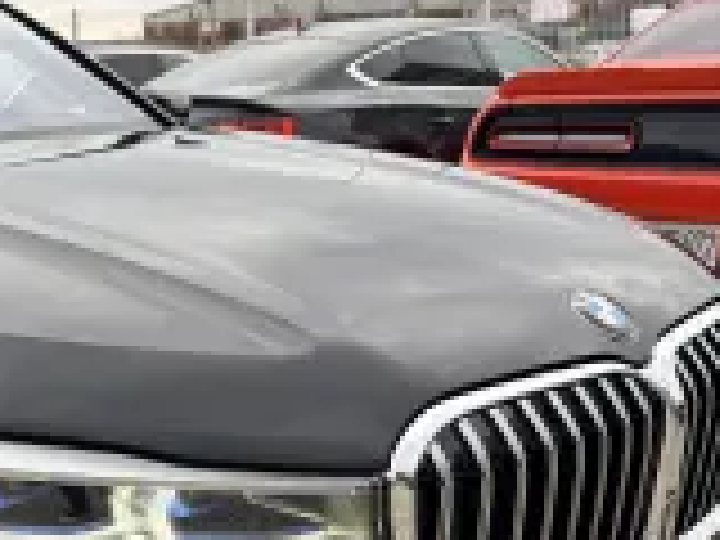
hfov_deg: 33.6
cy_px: 432
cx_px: 68
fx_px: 1123
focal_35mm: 54
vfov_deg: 26.5
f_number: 1.78
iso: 160
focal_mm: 6.76
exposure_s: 1/488
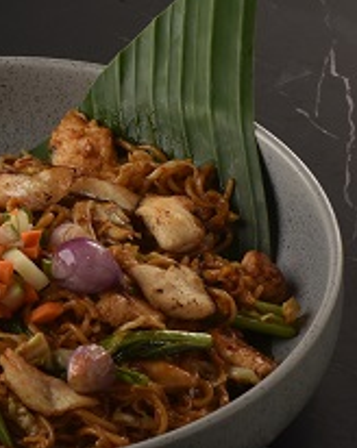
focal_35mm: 274
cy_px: 141
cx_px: -26
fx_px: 3630
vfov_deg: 7.1
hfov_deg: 5.6
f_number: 13
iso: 400
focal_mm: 100
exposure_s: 1/100
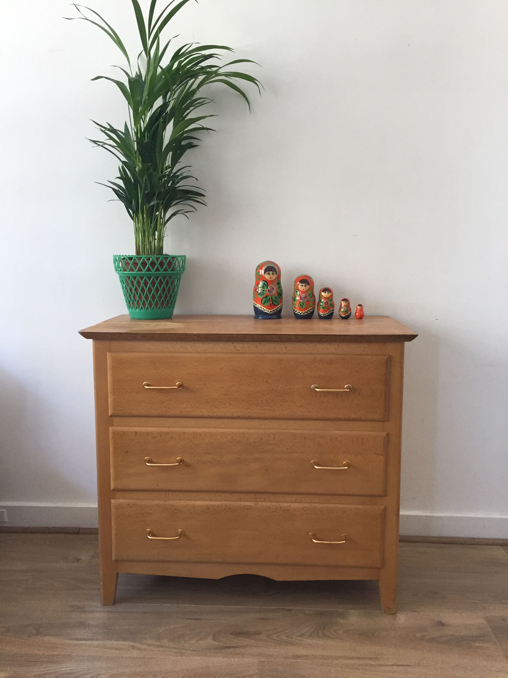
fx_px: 567
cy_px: 339
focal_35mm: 29
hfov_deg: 48.2
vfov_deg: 61.7
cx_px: 254
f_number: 2.2
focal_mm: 4.15
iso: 80
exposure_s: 1/33
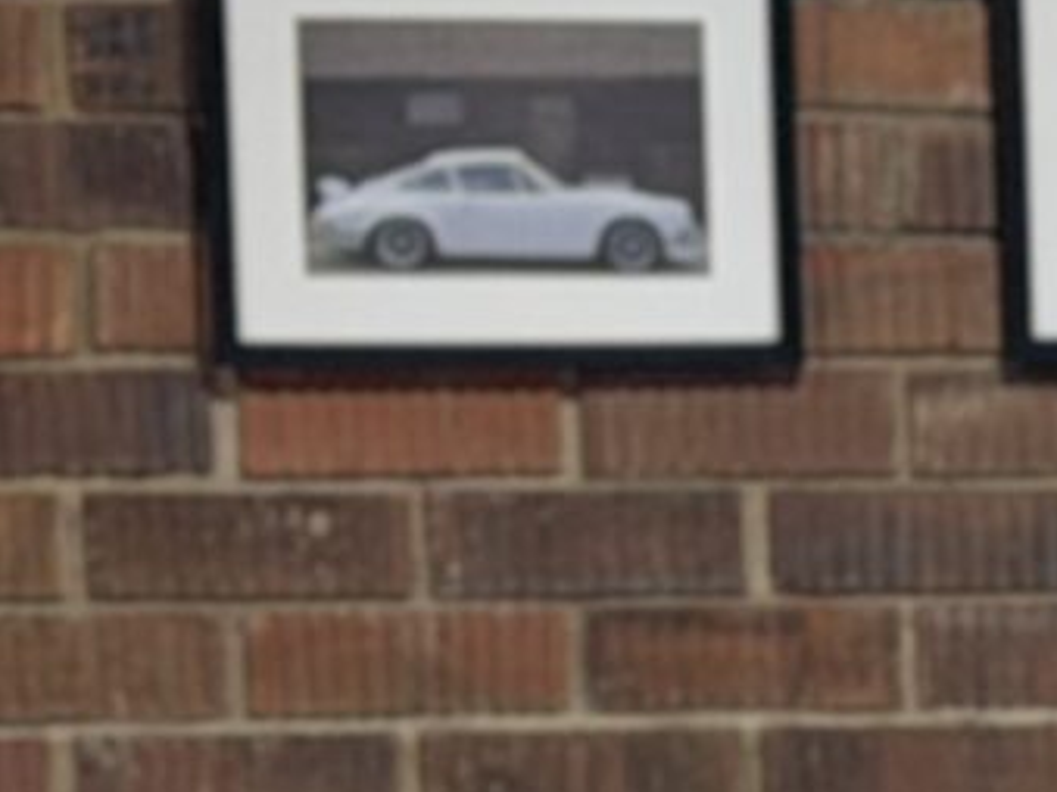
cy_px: 1559
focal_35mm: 363
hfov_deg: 5.2
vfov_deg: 4.0
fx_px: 11080
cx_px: 2834
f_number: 1.78
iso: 160
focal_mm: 6.76
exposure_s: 1/50
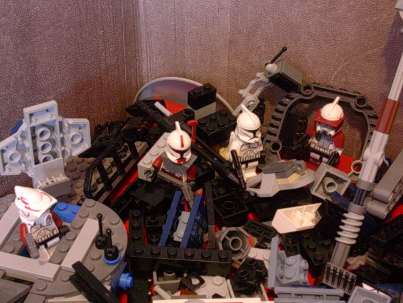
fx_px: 699
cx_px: 202
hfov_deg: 32.2
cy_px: 152
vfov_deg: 24.4
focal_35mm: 60
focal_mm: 9
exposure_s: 1/3
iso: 200
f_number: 3.4
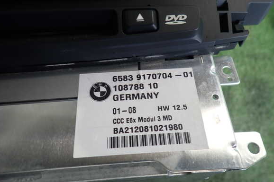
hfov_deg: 67.4
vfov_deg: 47.9
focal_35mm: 27
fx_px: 205
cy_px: 91
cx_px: 138
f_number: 2
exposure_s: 1/80
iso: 200
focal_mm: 4.5
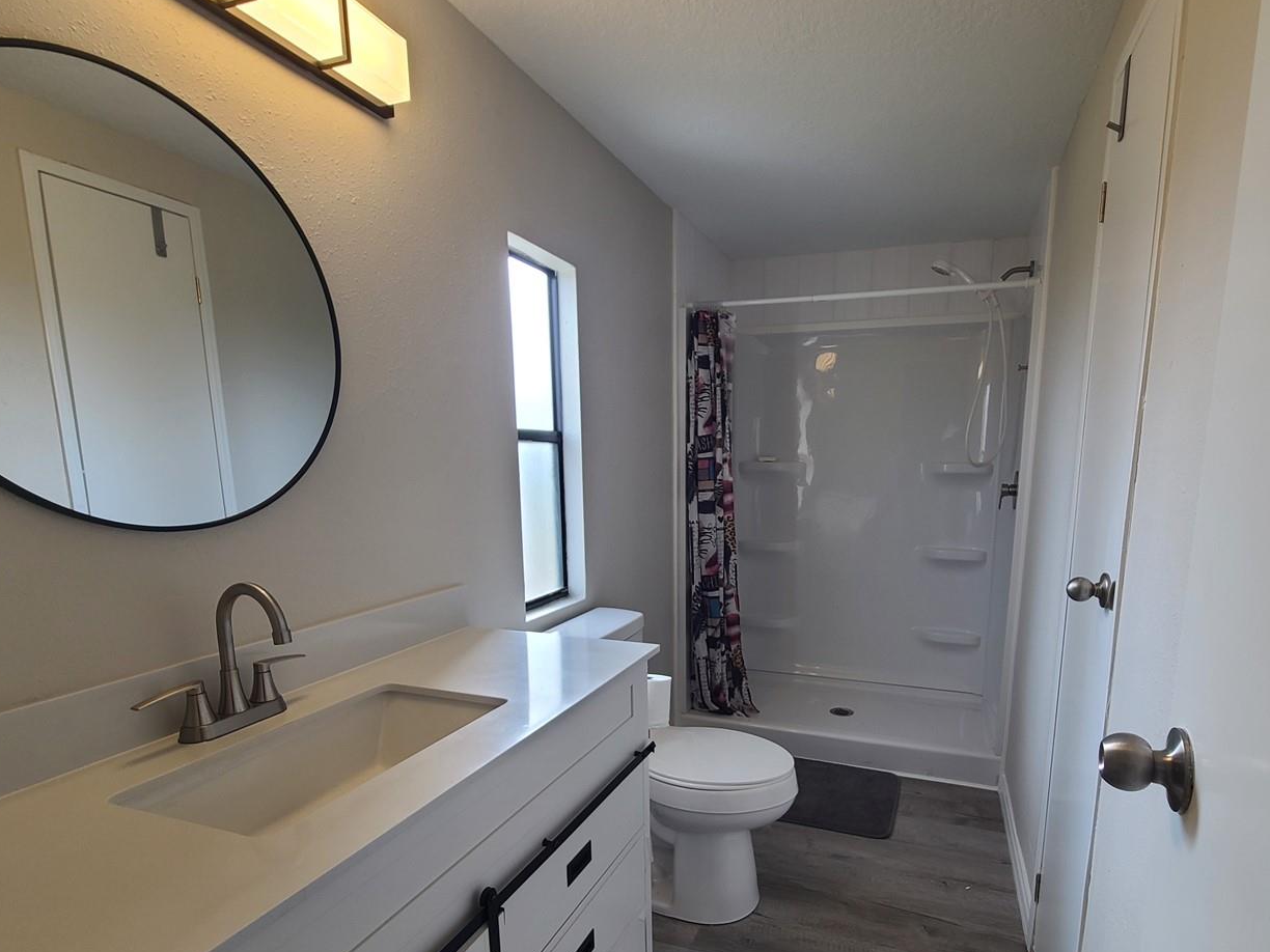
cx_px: 715
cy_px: 577
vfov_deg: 73.8
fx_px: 624
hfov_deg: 90.6
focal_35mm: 17
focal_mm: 2.2
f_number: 2.2
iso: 80
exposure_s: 1/120
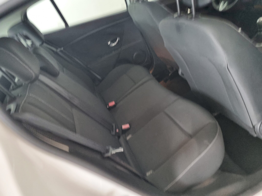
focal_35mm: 26
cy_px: 98
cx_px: 131
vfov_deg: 53.1
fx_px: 197
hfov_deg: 67.3
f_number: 1.8
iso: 640
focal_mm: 5.4
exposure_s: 1/33
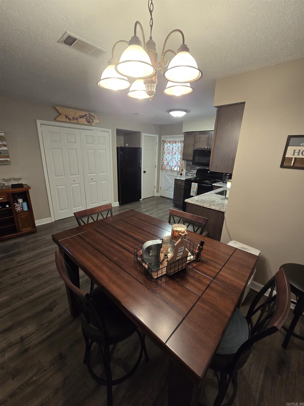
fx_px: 152
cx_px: 152
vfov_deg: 106.2
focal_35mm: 13
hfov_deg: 89.9
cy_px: 203
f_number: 2.2
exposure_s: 1/60
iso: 200
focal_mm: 2.2
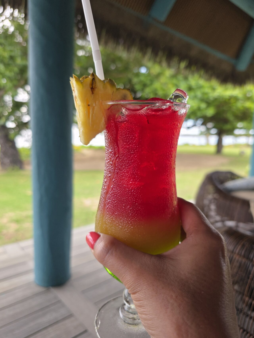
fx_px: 225
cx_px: 127
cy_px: 169
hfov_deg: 58.9
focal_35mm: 23
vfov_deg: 73.9
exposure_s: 1/370
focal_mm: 6.3
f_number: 1.7
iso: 40
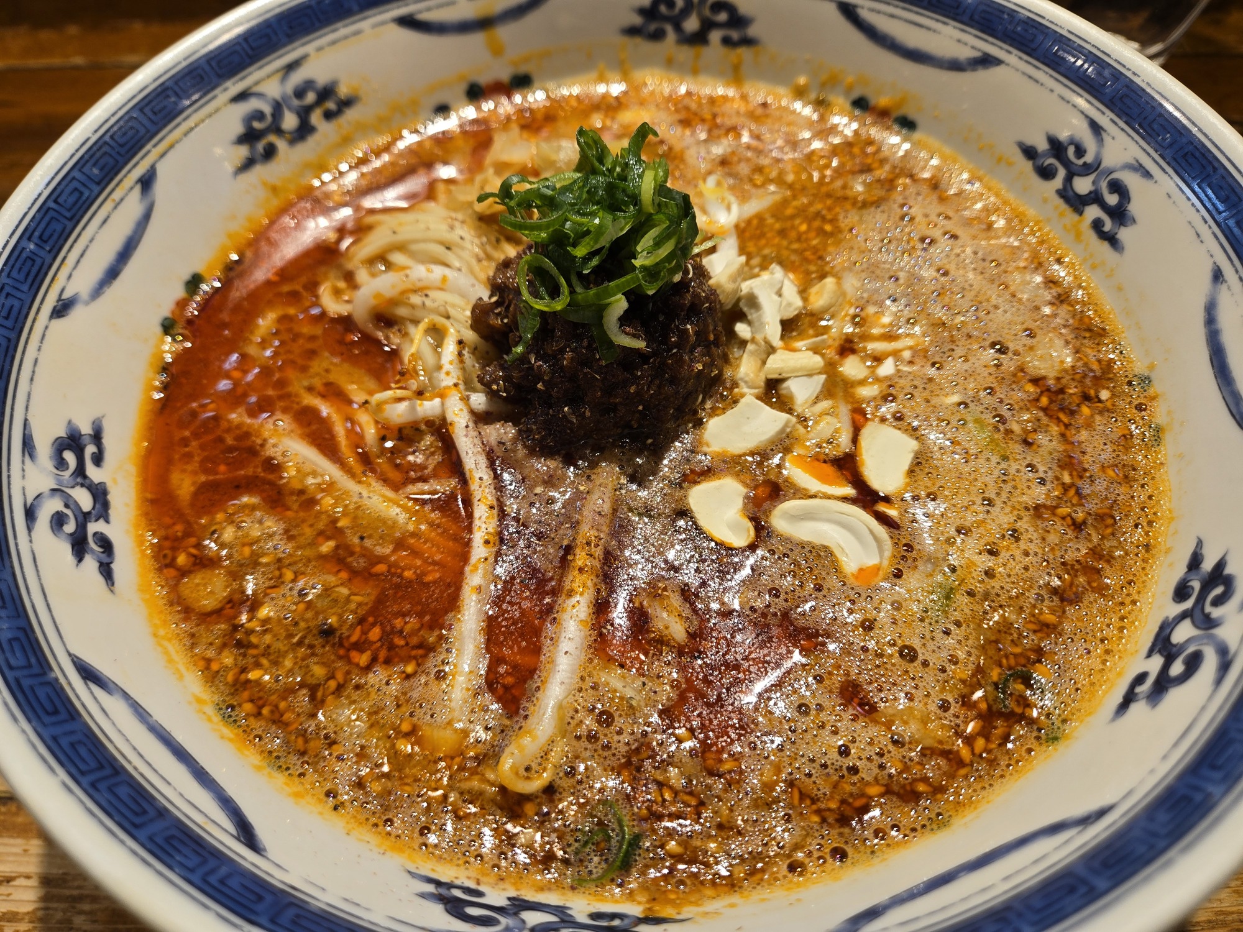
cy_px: 466
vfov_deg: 58.9
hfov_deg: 73.9
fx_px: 826
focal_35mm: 23
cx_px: 622
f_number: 1.8
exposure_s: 1/100
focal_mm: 5.4
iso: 40
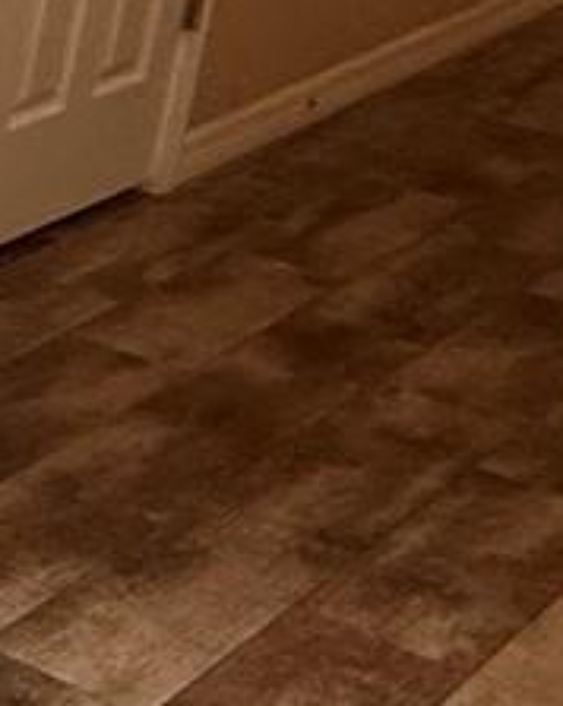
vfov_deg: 18.5
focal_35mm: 98
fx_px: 2044
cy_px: -155
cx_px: -1578
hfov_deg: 8.7
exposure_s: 1/60
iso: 200
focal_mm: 2.22
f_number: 2.2
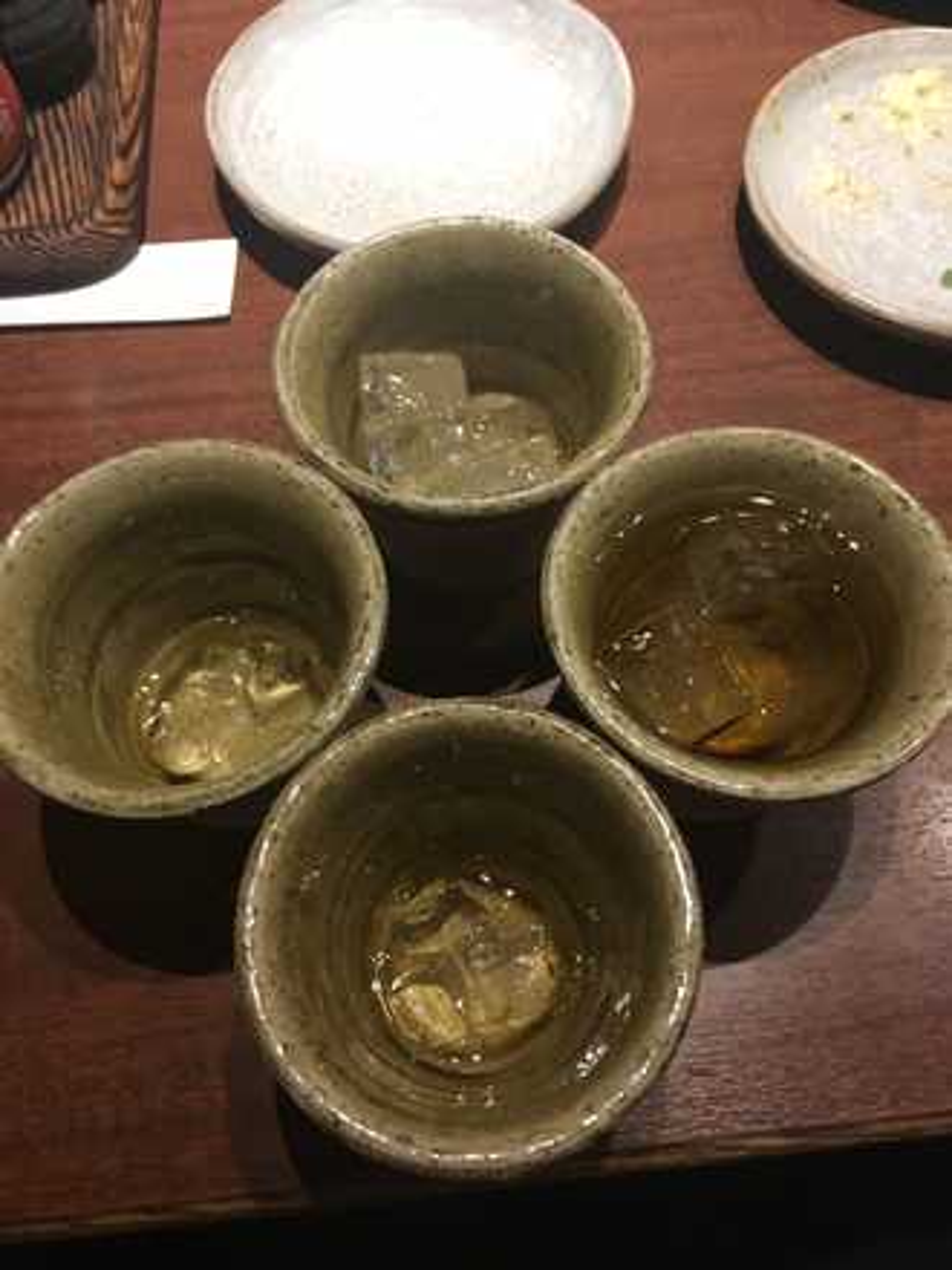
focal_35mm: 29
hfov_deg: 48.2
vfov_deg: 61.7
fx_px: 1063
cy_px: 635
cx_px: 476
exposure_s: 1/30
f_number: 2.2
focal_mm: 4.15
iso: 125
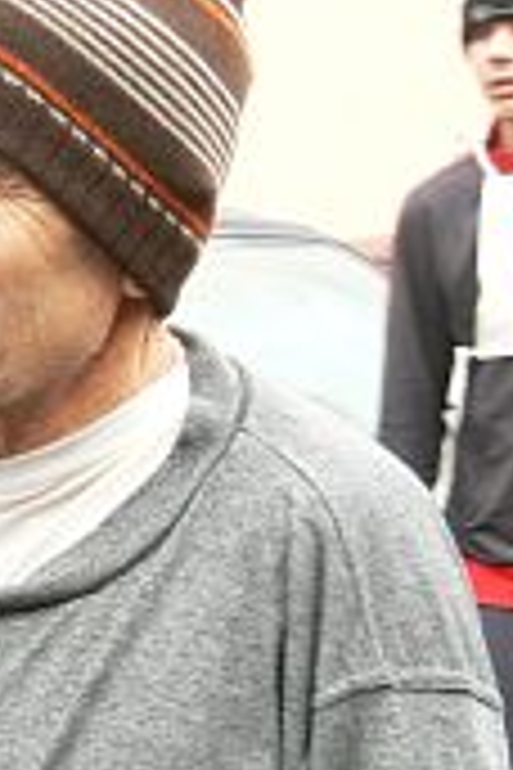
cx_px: -119
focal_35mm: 225
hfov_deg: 6.1
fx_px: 4809
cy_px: 784
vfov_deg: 9.1
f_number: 3.2
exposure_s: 1/30
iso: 160
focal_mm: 12.4
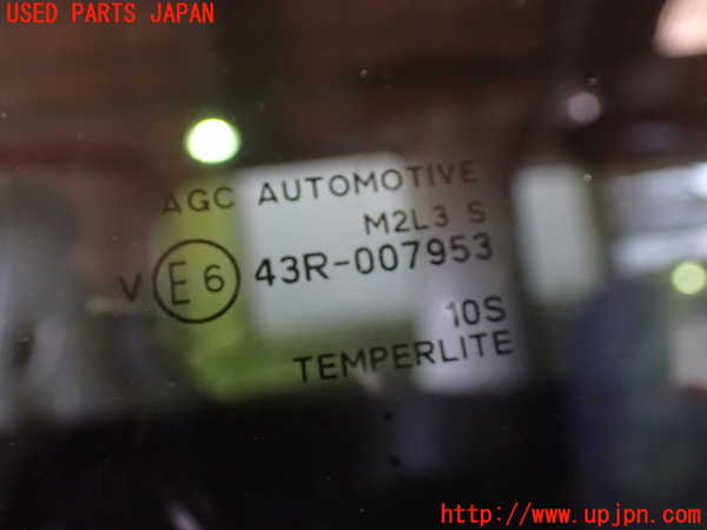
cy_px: 265
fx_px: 776
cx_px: 354
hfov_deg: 49.0
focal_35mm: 38
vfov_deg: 37.7
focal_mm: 6.83
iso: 1600
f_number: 2.7
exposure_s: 1/25
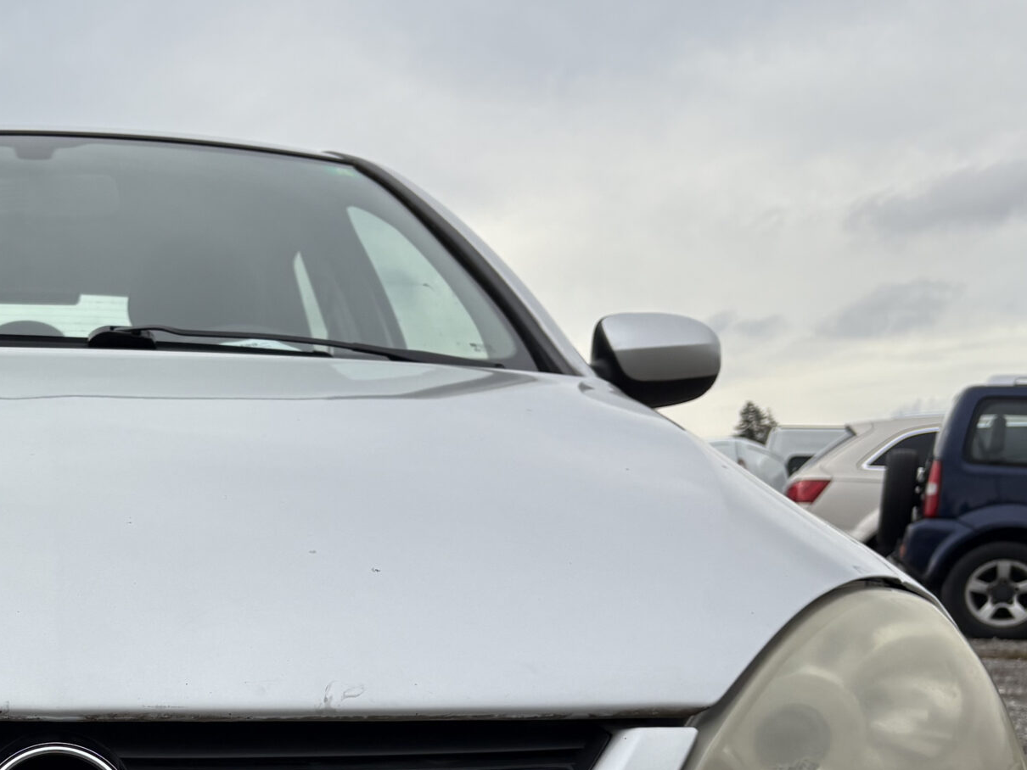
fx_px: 1632
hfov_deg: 32.6
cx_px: 42
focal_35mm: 55
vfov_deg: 25.7
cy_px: 699
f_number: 1.6
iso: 50
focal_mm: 5.96
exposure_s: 1/2985
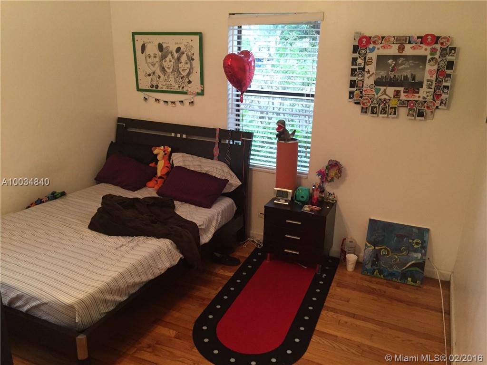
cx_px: 244
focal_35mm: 29
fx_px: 408
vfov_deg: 48.2
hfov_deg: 61.7
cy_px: 182
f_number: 2.2
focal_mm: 4.15
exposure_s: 1/24
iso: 250
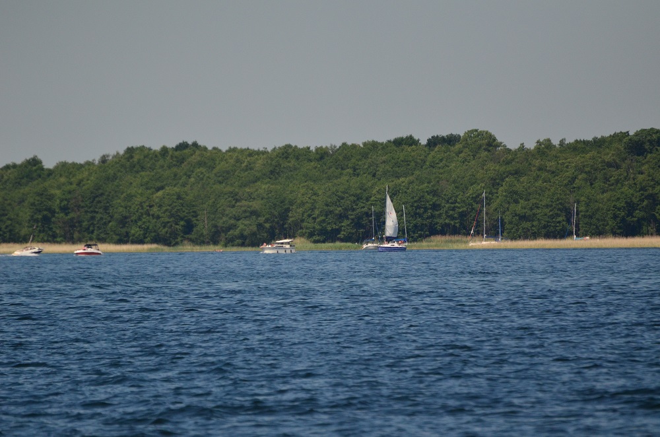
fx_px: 8232
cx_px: 330
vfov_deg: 3.0
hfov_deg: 4.6
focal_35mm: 450
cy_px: 218
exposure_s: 1/8000
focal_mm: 300
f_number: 5.6
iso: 900
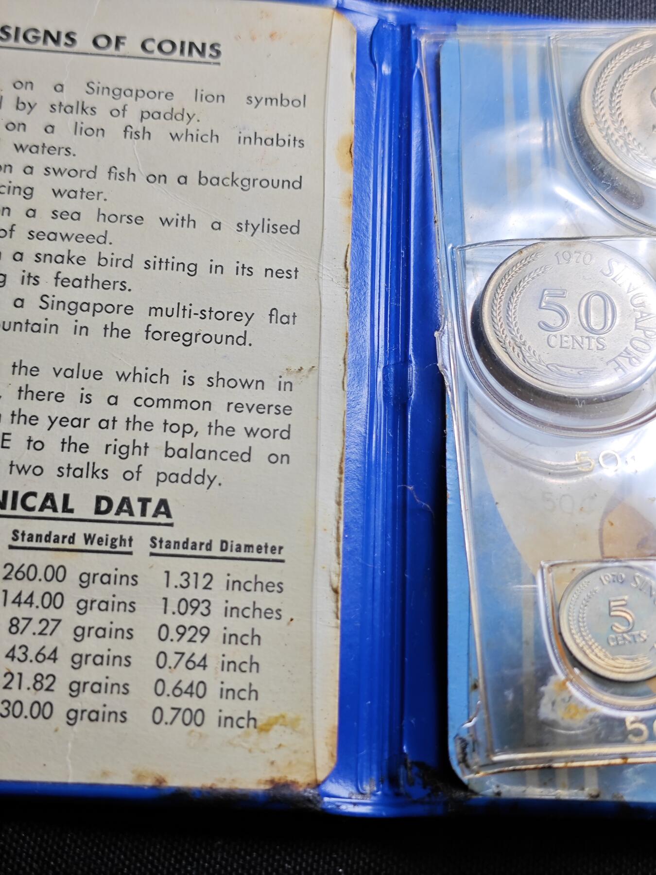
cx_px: 328
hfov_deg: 29.7
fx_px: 1238
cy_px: 438
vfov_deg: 38.9
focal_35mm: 49
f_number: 1.6
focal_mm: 5.84
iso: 50
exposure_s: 1/100
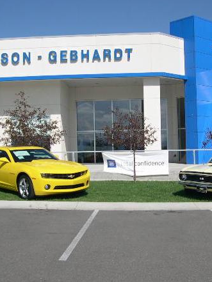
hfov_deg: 26.6
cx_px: 117
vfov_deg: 34.9
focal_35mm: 55
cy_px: 150
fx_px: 449
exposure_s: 1/319
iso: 100
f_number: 7.6
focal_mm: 8
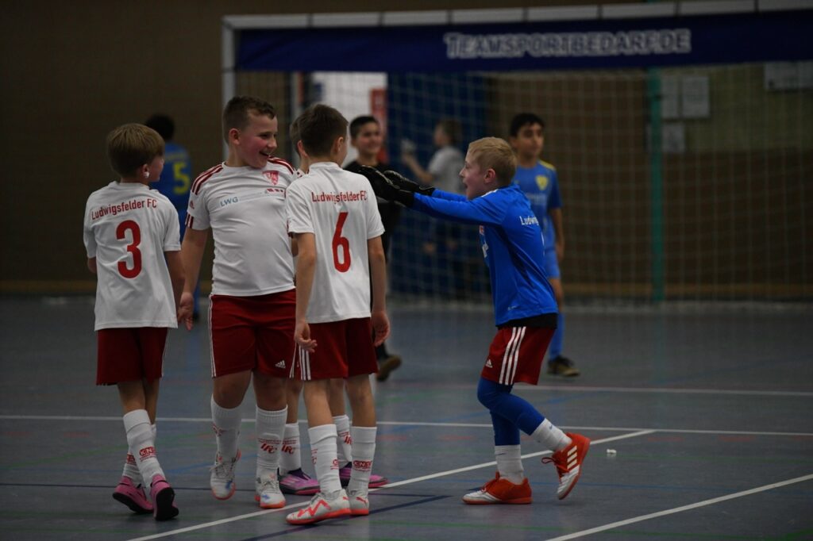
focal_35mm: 175
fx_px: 3951
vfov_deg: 7.8
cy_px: 270
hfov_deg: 11.7
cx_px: 406
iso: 5000
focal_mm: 175
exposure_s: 1/1250
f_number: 2.8
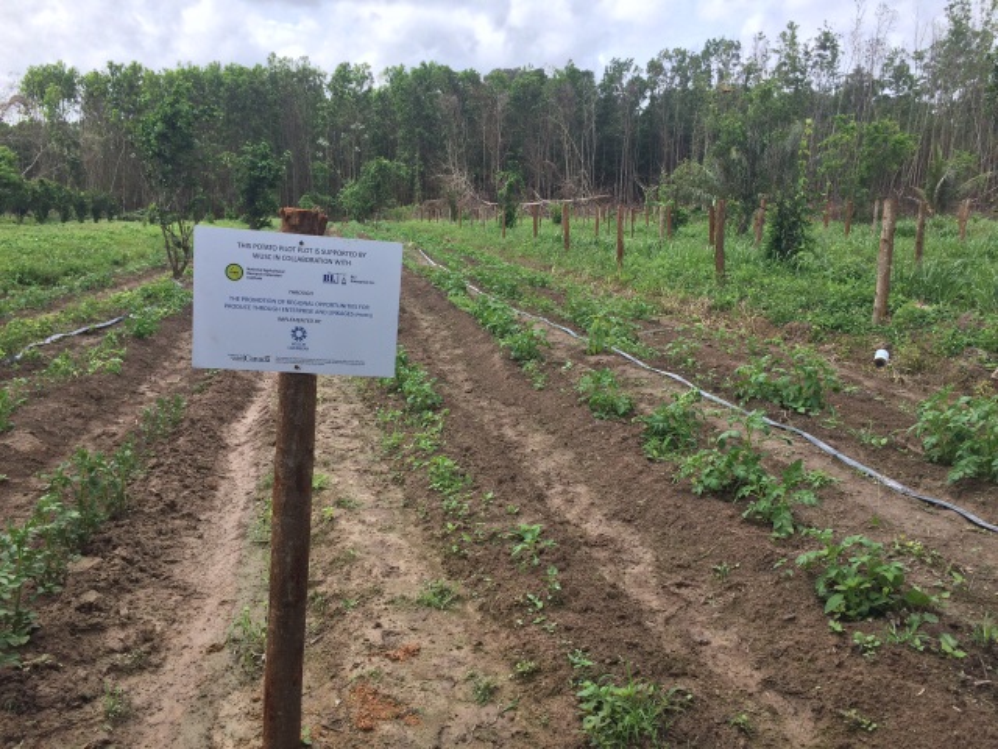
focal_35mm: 29
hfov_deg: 61.7
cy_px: 374
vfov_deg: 48.2
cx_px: 499
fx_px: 836
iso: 32
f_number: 2.2
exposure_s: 1/1109
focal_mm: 4.15
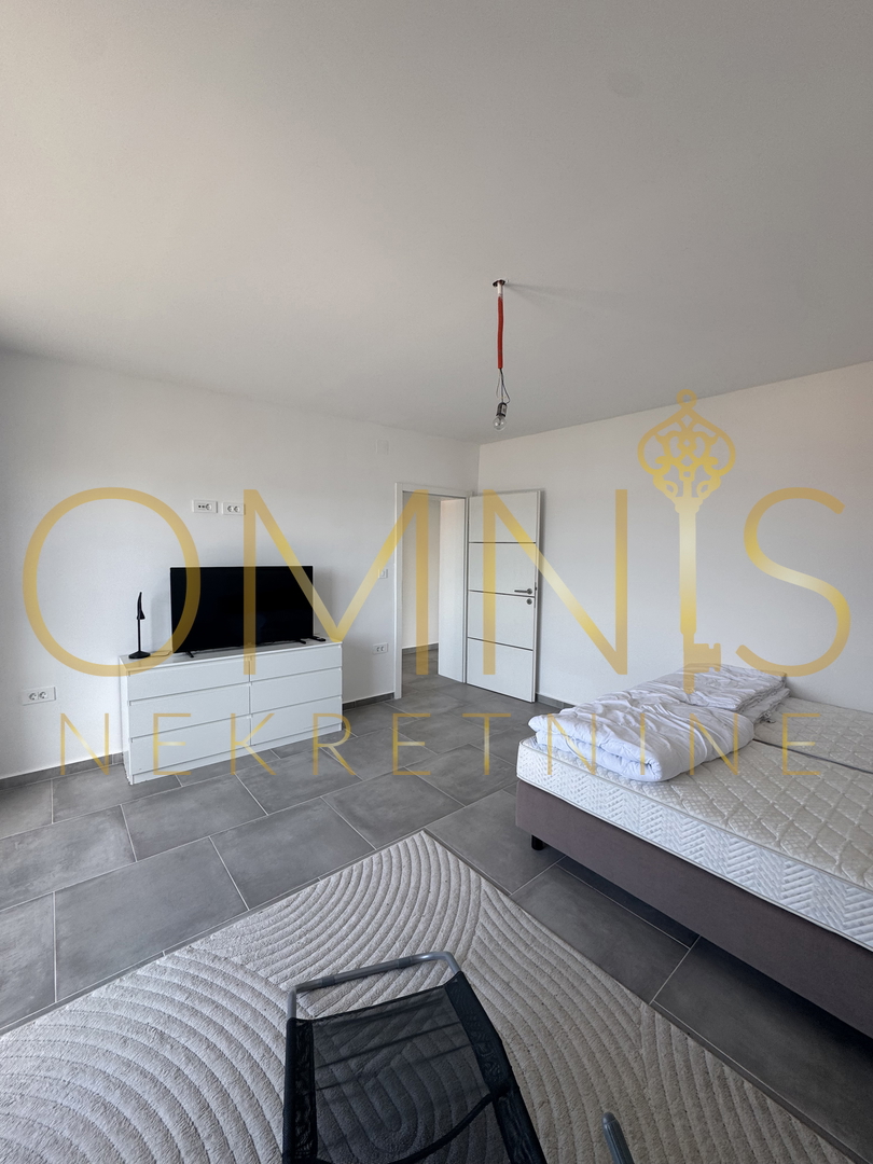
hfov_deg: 85.7
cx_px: 436
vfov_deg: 102.1
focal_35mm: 14
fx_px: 471
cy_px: 582
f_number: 2.2
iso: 40
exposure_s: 1/102
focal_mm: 2.22
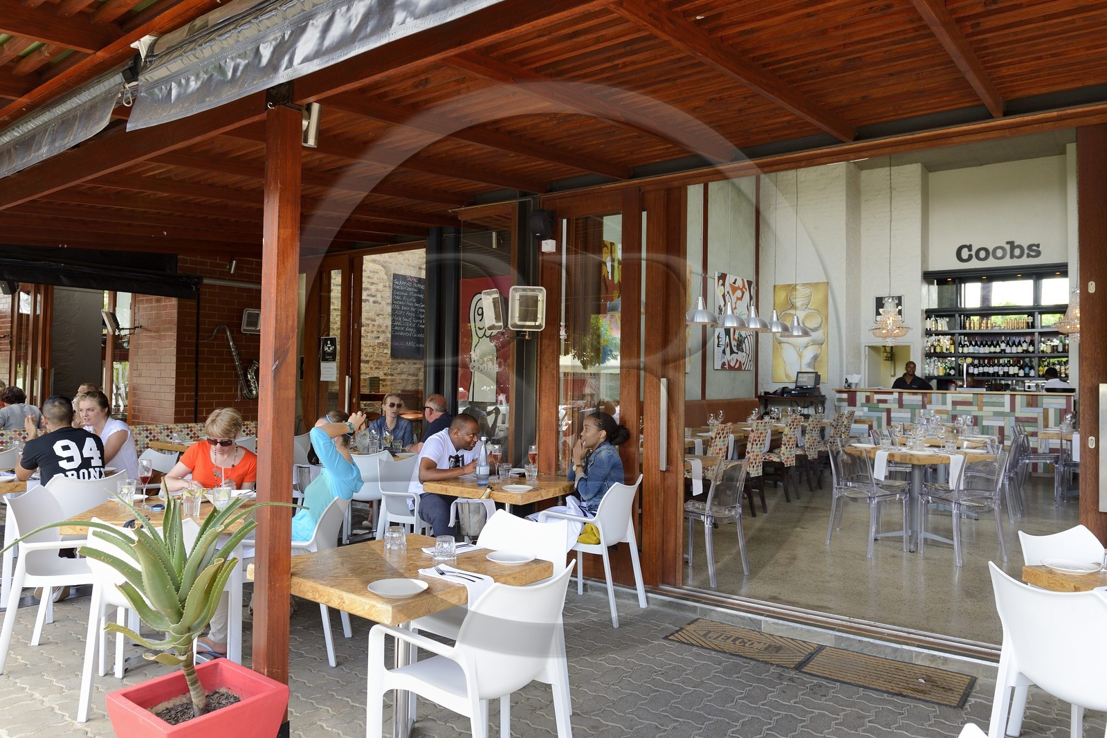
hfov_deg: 73.8
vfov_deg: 53.1
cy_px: 369
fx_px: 738
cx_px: 554
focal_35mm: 24
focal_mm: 24
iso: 400
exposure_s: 1/100
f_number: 7.1
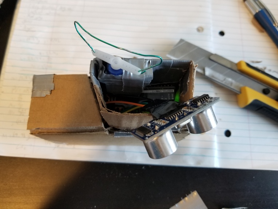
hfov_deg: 67.3
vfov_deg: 53.1
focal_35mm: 26
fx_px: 209
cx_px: 139
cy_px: 104
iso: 160
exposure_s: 1/30
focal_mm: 4.25
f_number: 1.7
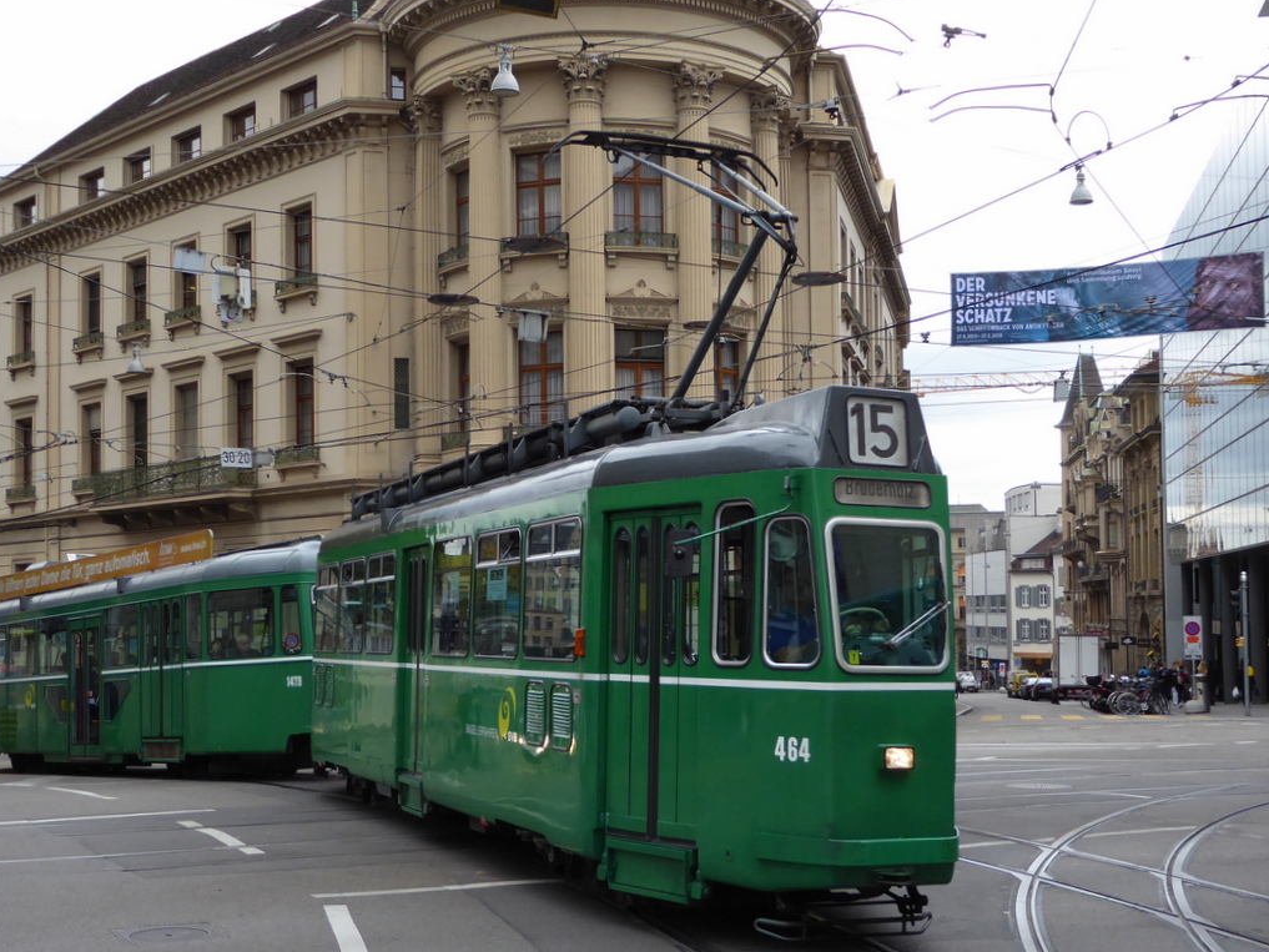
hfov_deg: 41.2
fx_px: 1687
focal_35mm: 46
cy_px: 555
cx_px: 641
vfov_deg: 31.5
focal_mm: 6.7
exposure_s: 1/250
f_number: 3.7
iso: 200
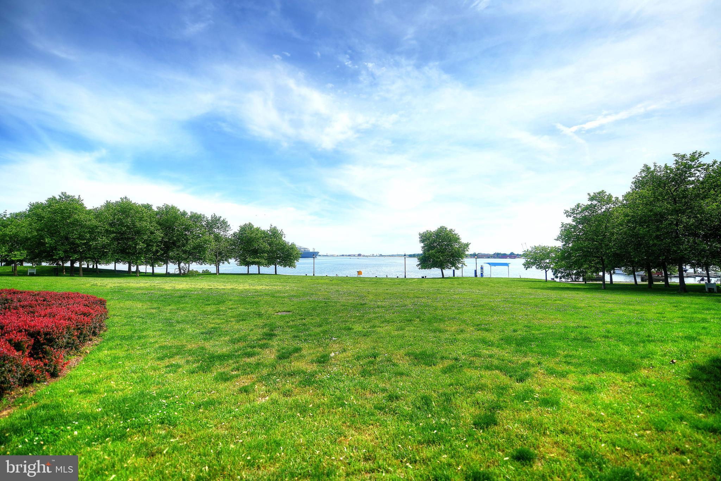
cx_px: 360
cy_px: 240
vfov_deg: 73.7
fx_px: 320
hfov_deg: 96.7
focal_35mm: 16
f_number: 2.8
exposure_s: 1/4000
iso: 160
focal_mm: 16
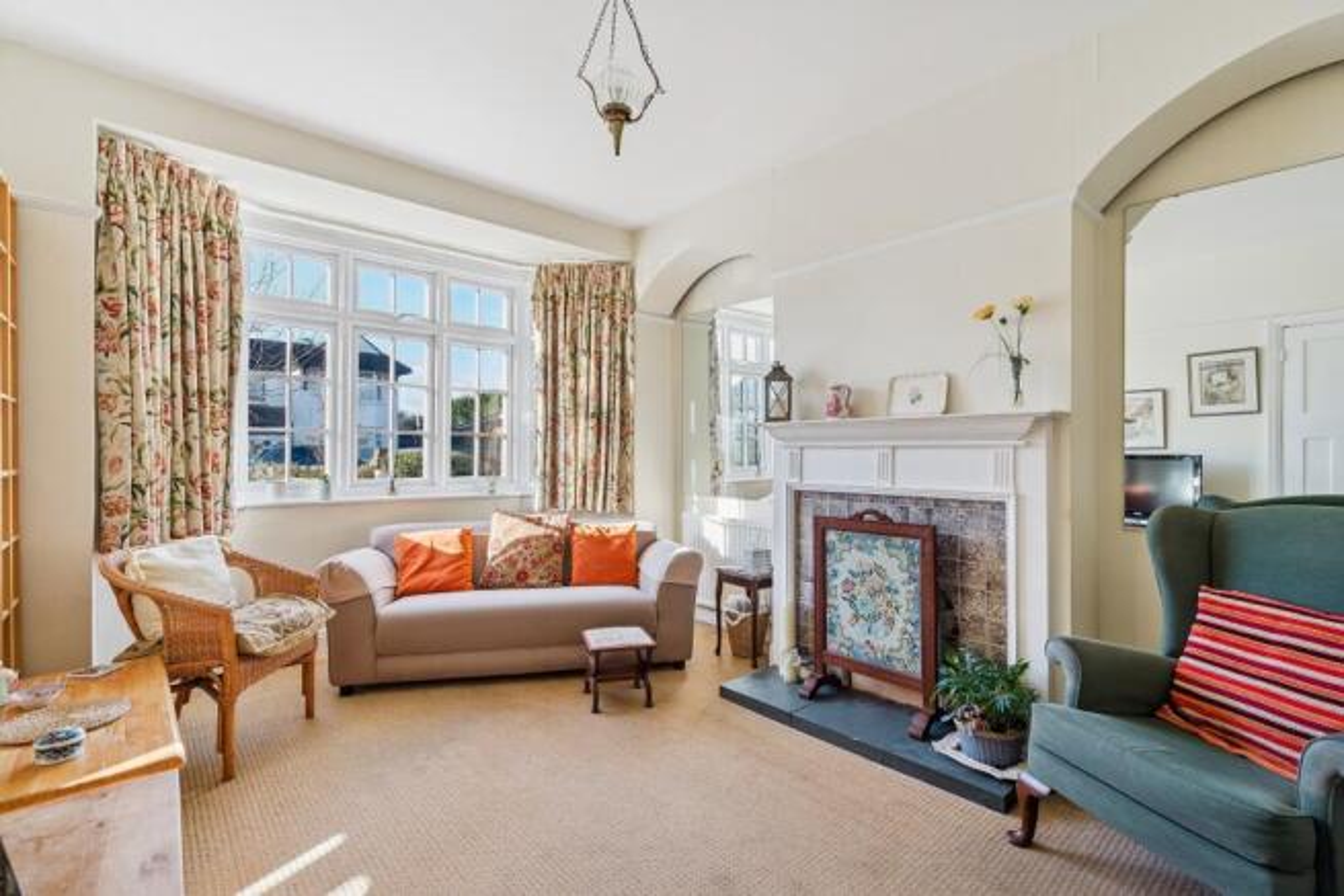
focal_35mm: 16
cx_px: 672
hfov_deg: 96.7
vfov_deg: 73.8
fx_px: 597
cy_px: 448
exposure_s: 1/40
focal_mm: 16
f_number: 5.6
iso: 320
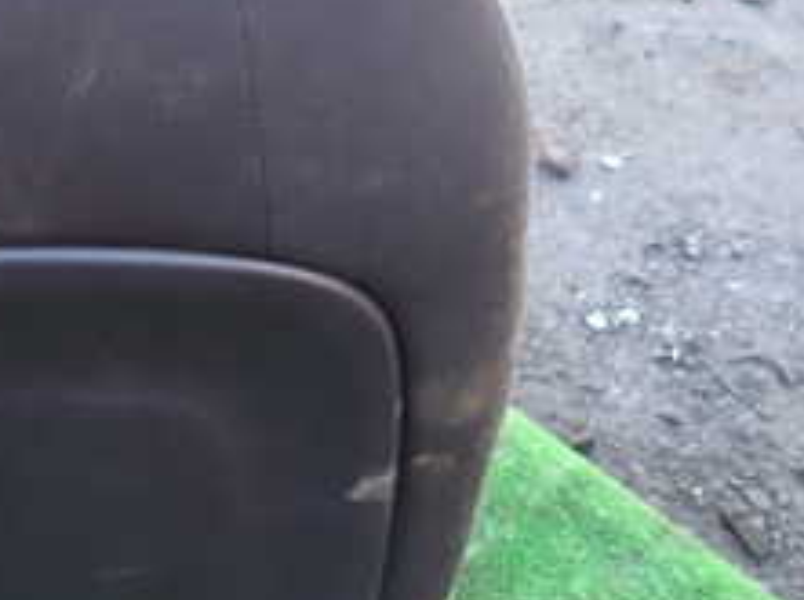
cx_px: -11
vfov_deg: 20.9
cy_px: 15
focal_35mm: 68
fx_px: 1577
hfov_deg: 26.9
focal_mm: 4.5
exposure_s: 1/80
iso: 100
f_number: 2
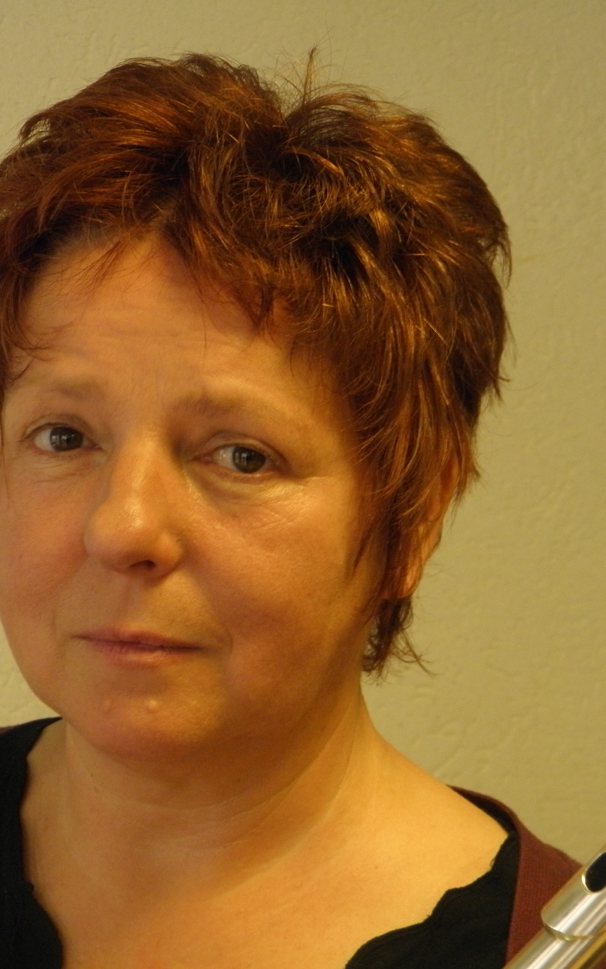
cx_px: 301
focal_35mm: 114
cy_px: 487
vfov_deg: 18.3
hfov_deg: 11.5
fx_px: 3012
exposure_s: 1/15
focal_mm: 14.3
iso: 200
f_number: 4.4
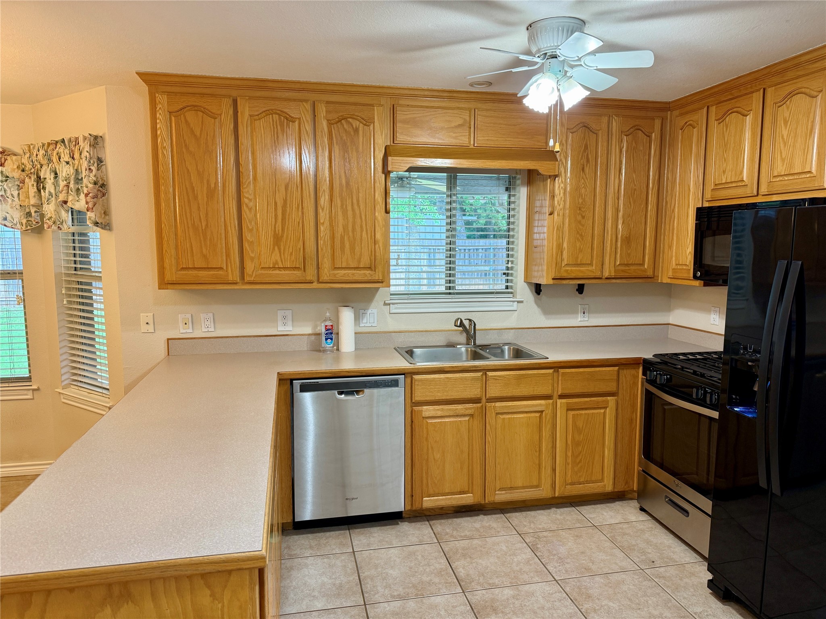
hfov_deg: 71.6
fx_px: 573
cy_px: 310
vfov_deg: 56.8
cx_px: 413
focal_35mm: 24
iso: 160
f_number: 1.78
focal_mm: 6.76
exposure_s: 1/60
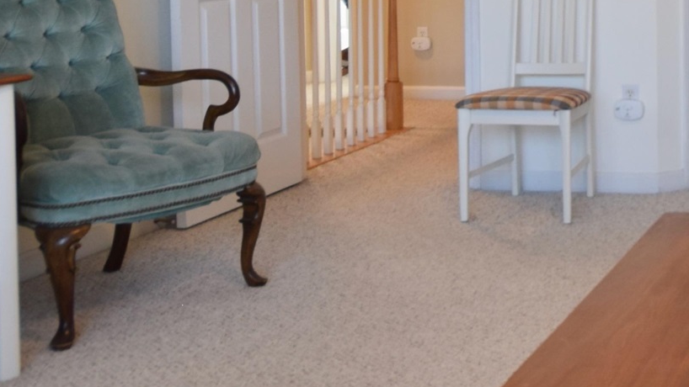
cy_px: -19
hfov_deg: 29.5
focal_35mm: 59
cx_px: 864
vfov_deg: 19.7
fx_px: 1078
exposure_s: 1/13
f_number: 6.3
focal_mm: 10
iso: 200
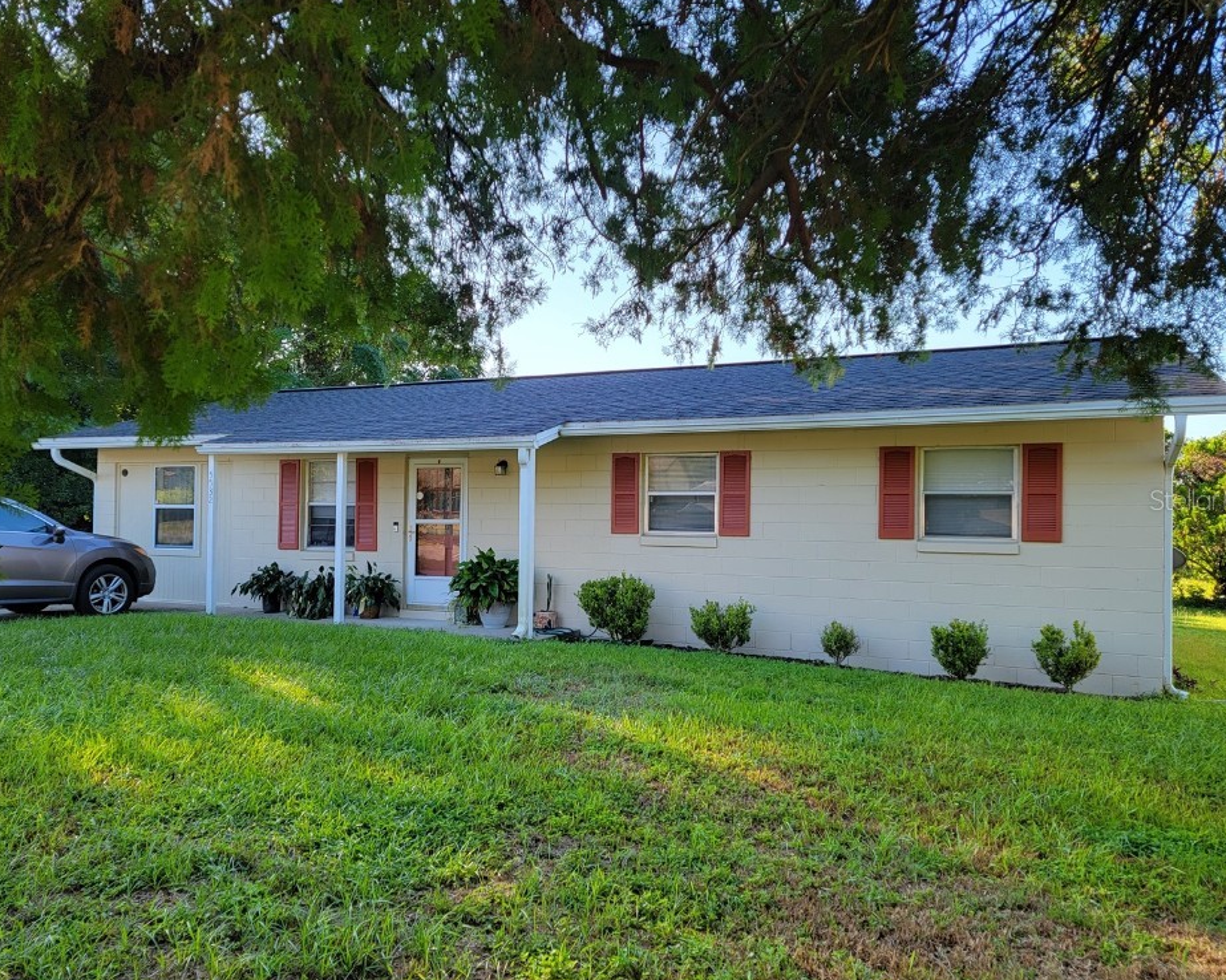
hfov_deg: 66.0
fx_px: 943
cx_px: 595
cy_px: 499
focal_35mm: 26
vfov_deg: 54.9
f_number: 1.8
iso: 16
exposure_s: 1/120
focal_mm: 6.7
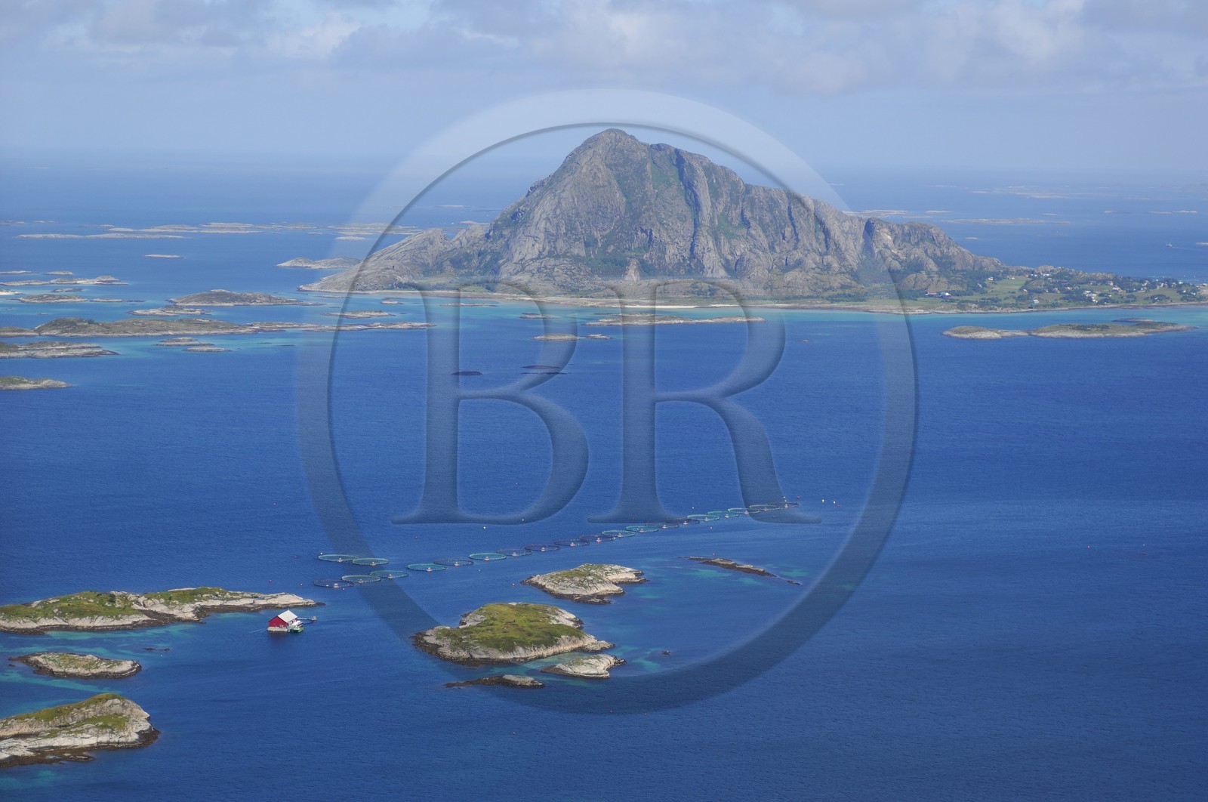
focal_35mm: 90
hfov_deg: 22.7
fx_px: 3016
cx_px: 604
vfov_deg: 15.1
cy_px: 401
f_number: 3.2
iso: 100
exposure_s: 1/2000
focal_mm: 60
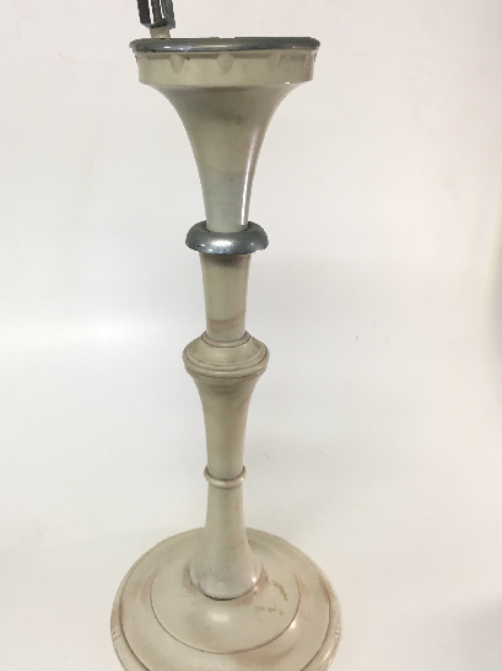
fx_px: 658
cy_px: 331
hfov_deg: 41.7
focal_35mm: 34
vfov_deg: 54.0
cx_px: 218
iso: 32
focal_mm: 4.15
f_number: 2.2
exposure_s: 1/33
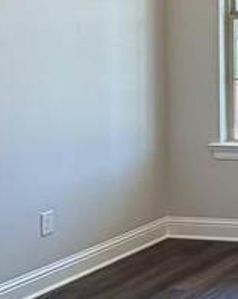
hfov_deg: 13.5
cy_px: 35
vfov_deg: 21.1
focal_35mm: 89
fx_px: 785
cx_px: 535
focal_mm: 2.22
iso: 100
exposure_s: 1/120
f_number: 2.2
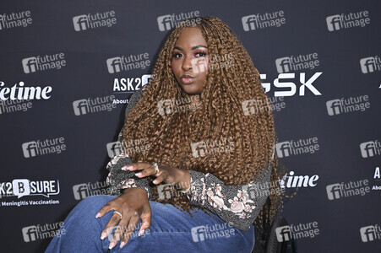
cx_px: 190
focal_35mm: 46
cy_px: 126
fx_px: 486
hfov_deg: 42.8
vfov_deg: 29.2
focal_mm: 46
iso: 2000
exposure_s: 1/200
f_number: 5.6
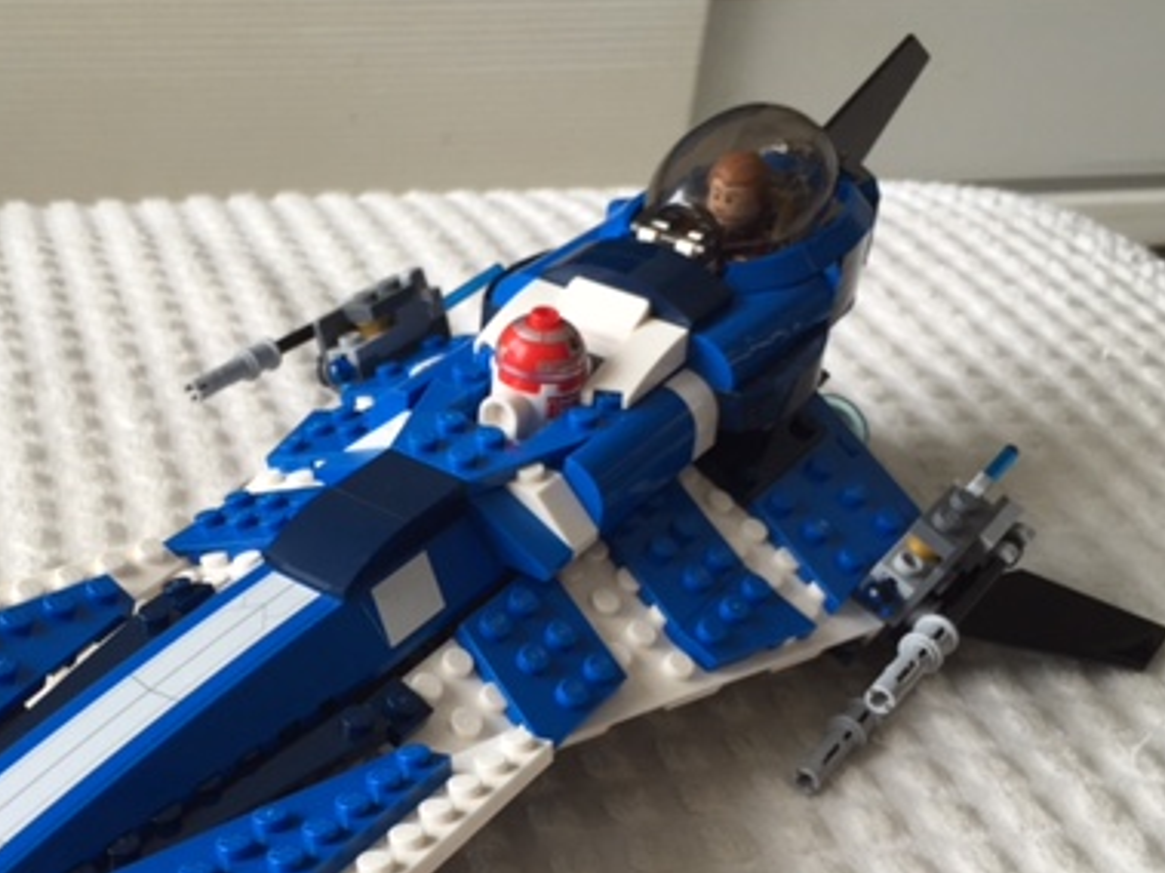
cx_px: 378
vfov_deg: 29.3
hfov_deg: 38.4
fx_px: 1649
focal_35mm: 49
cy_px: 630
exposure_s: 1/120
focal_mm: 4.15
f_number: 2.2
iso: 50
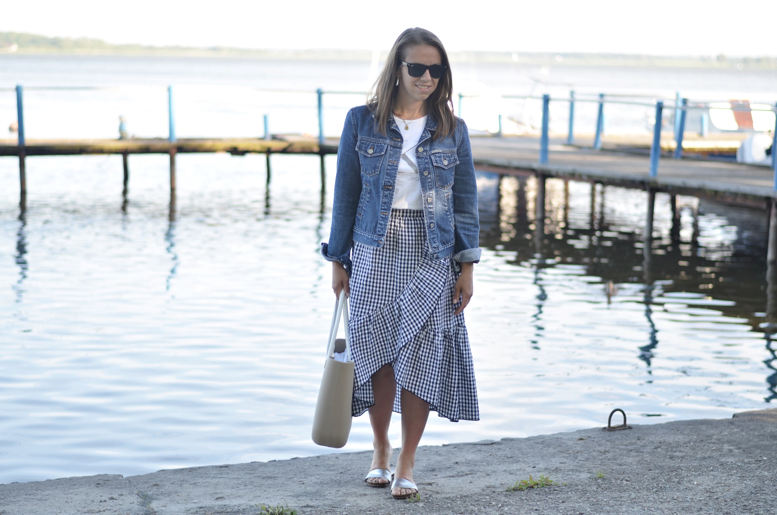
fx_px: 1616
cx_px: 388
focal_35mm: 75
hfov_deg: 27.0
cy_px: 258
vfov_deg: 18.1
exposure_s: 1/640
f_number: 2
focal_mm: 50
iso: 100
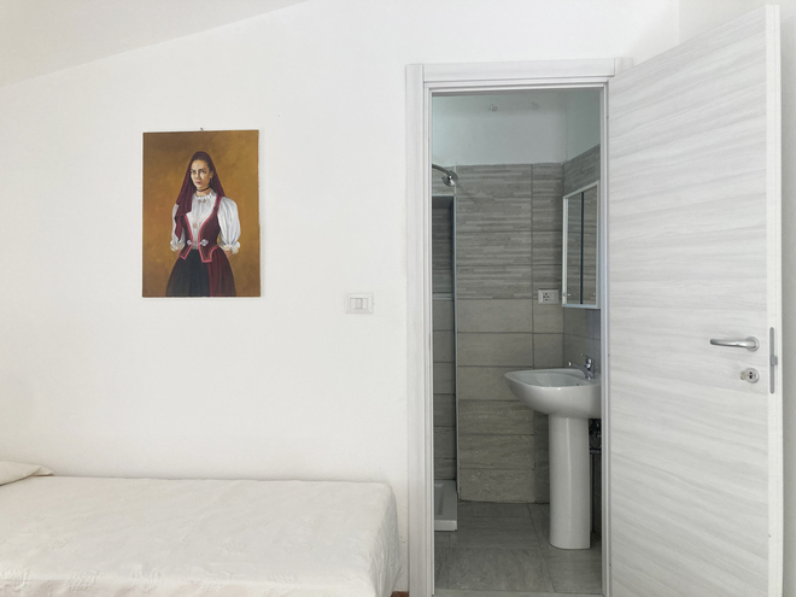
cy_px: 298
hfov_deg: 63.4
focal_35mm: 28
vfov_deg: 49.7
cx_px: 398
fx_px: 644
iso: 80
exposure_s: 1/113
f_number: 1.8
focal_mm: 3.99
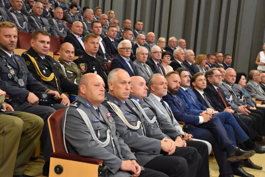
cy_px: 88
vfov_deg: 22.6
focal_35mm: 60
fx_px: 442
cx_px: 132
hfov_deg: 33.4
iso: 6400
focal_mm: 40
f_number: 4.5
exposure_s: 1/60
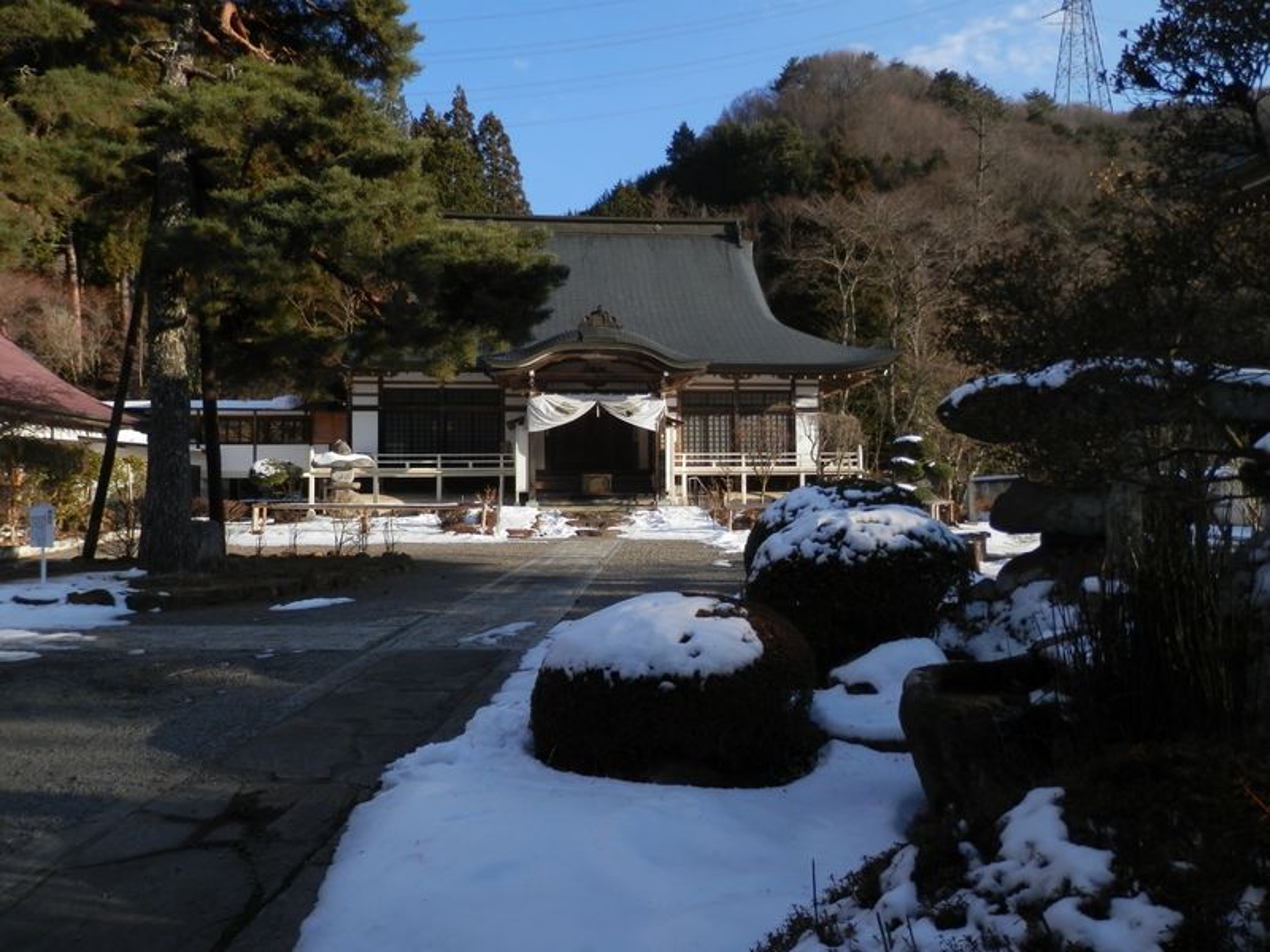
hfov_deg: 69.4
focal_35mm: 25
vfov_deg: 54.9
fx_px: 917
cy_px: 476
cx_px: 635
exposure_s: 1/800
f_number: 3
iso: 80
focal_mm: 4.5
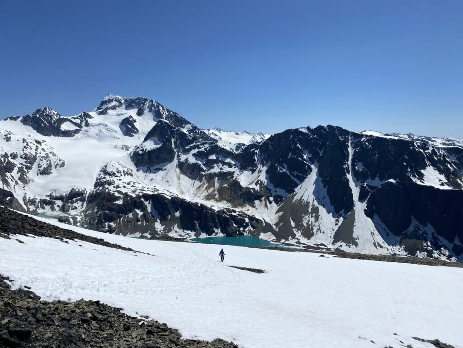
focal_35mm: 26
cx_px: 232
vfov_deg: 53.1
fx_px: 348
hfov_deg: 67.3
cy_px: 174
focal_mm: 4.25
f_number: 1.8
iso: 32
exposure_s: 1/11494
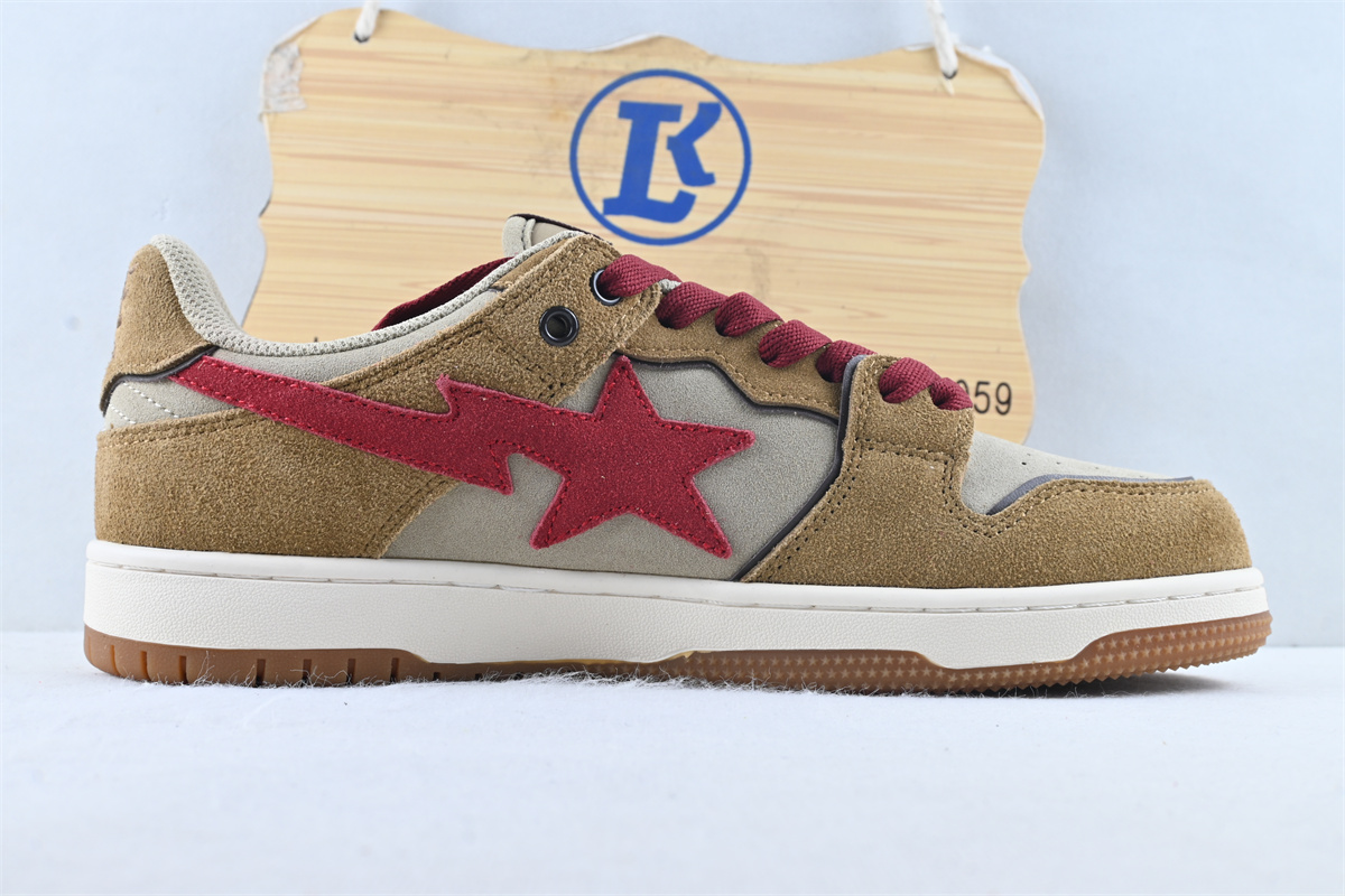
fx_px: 1681
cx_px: 672
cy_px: 448
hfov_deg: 43.6
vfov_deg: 29.9
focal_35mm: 45
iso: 100
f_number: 10
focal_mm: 30
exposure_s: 1/10
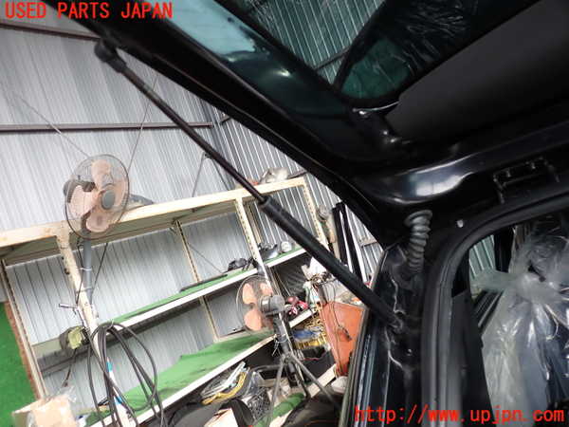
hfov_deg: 60.0
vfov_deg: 46.8
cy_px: 214
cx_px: 284
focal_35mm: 30
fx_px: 493
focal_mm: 5.4
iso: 100
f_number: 2.3
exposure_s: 1/80
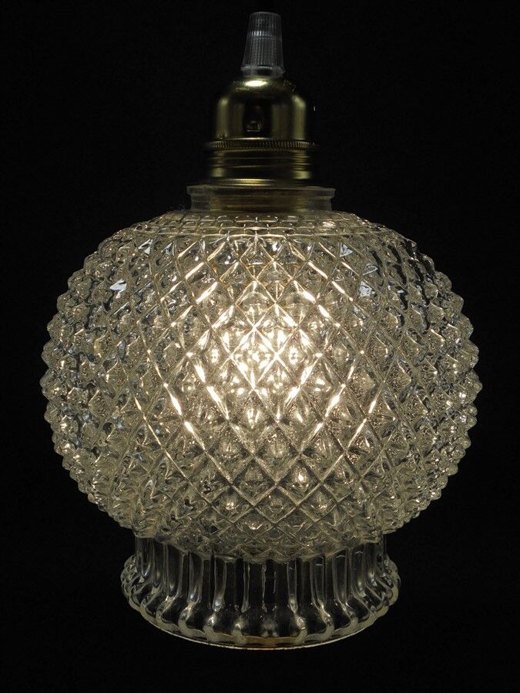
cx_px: 260
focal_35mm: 49
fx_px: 981
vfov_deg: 38.9
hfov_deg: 29.7
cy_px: 346
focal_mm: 8.9
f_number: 4.8
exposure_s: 1/400
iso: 100
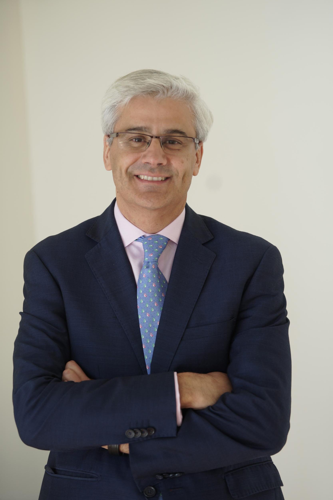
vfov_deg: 17.1
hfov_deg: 11.4
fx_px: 1665
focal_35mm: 120
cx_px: 166
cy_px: 250
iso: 320
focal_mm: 120
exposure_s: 1/30
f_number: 2.8
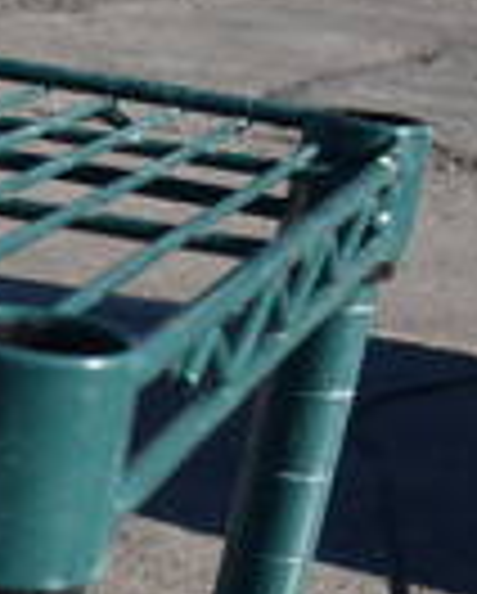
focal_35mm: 117
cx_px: -788
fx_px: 2060
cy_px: 603
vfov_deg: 16.1
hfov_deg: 10.6
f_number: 8
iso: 200
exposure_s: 1/640
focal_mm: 18
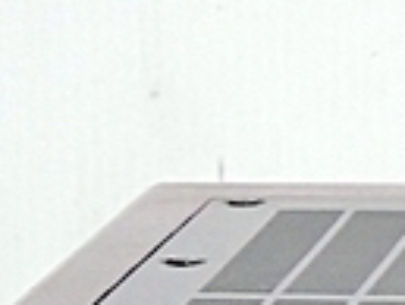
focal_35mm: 551
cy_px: 764
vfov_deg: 2.7
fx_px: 6453
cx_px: 1086
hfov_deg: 3.5
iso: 200
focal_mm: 13.2
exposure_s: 1/10
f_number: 4.6
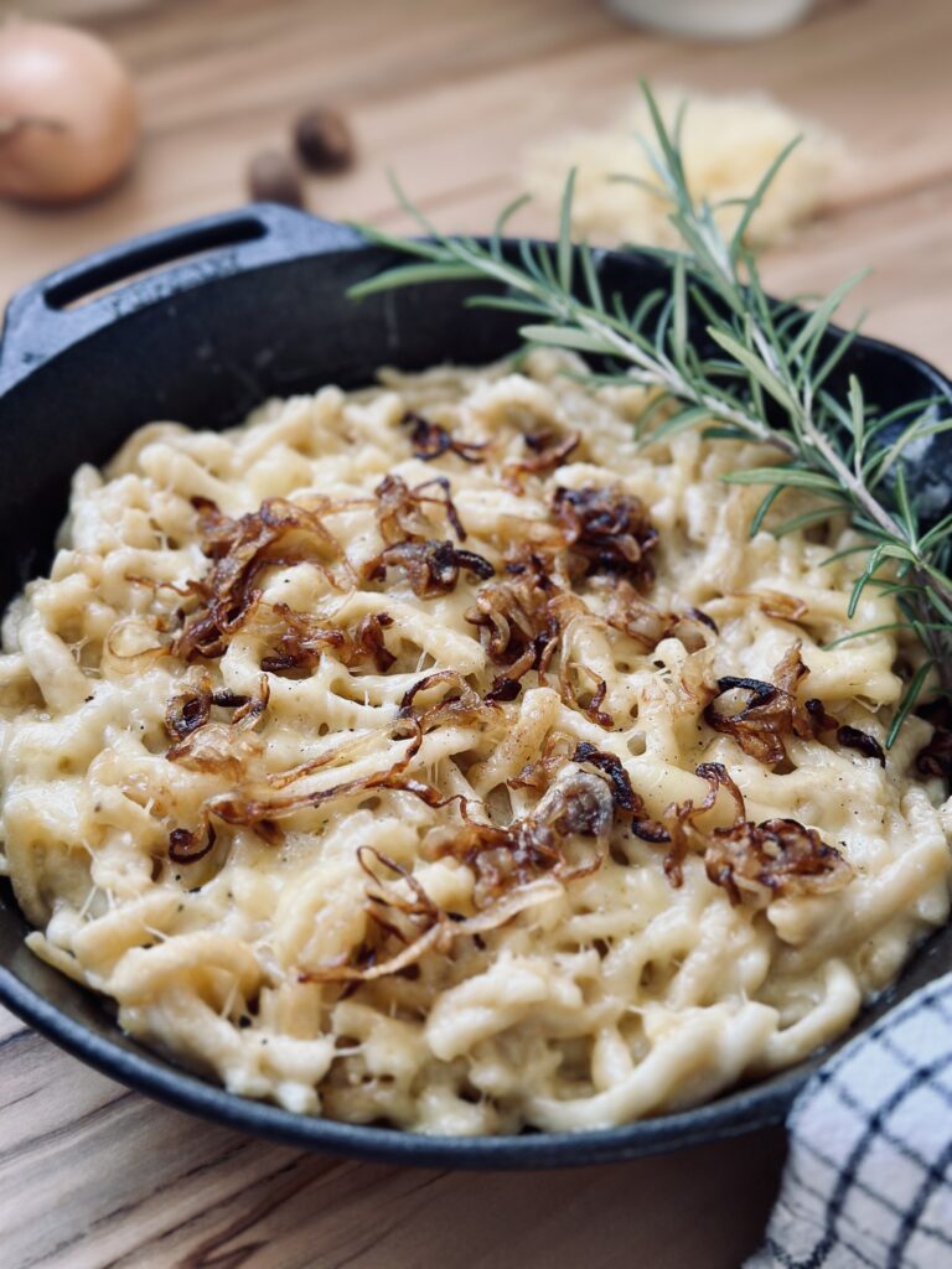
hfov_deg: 30.3
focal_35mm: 48
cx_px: 476
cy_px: 634
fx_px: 1760
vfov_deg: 39.7
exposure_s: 1/68
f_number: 1.78
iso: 125
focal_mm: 6.86
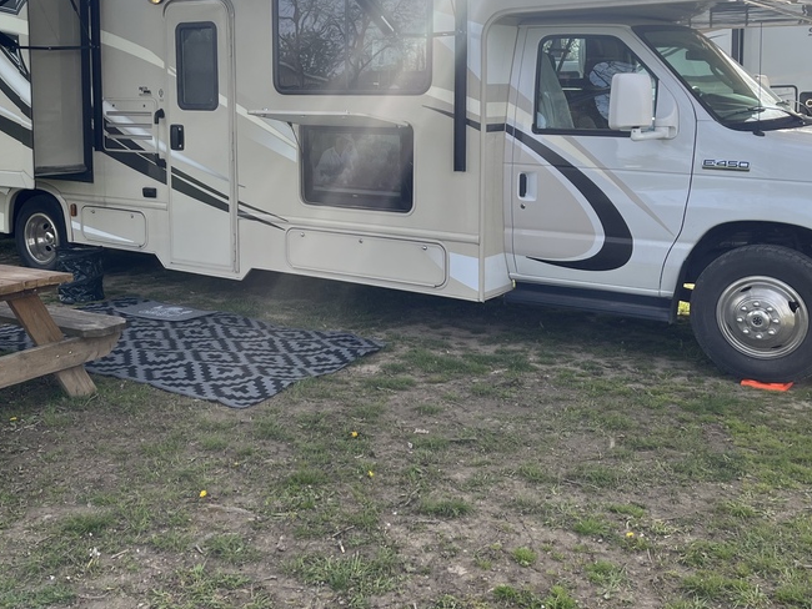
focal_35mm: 40
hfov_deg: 46.5
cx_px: 329
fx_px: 939
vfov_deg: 35.6
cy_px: 200
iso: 50
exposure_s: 1/951
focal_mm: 5.1
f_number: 1.6
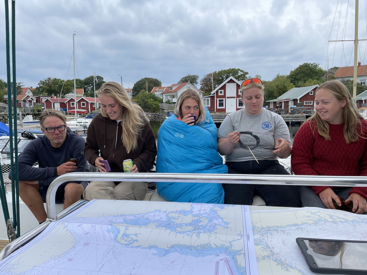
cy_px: 138
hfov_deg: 67.3
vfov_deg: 53.1
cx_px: 184
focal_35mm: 26
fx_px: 276
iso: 32
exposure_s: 1/556
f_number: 1.6
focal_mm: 4.2
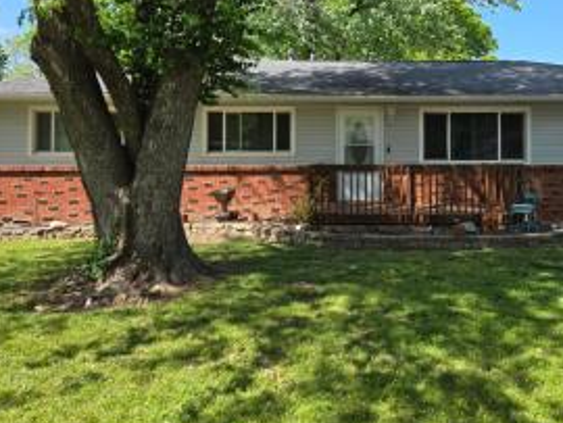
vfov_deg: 41.6
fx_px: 553
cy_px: 160
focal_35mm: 34
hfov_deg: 53.1
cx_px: 364
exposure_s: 1/2450
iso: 80
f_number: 1.8
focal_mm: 5.4
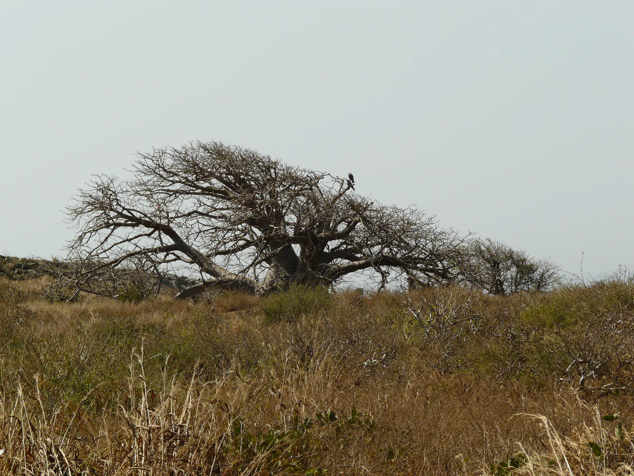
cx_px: 317
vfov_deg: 8.8
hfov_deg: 11.8
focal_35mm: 168
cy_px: 238
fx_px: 3077
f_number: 6.3
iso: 100
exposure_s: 1/500
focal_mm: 27.6
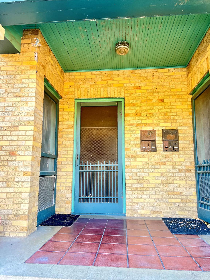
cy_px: 140
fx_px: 210
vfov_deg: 67.3
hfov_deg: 53.1
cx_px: 105
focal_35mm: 26
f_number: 1.5
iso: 80
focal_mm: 5.7
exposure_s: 1/121
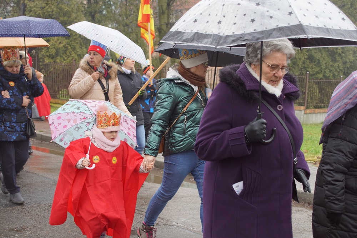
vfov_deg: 22.6
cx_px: 178
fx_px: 595
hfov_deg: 33.4
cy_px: 119
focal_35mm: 60
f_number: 4.5
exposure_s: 1/160
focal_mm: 40
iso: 400
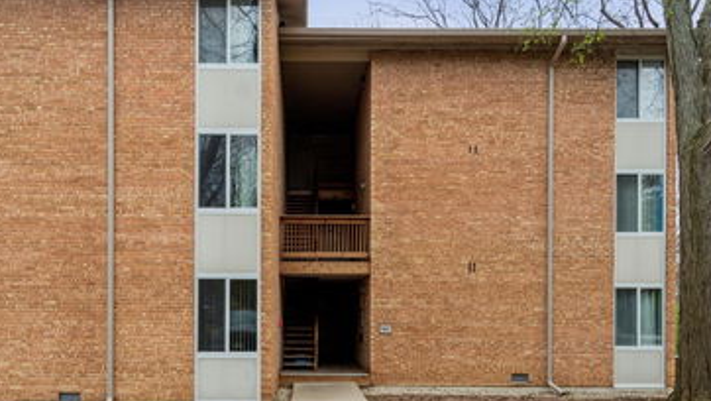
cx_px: 302
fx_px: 472
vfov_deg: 46.0
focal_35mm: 25
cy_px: 216
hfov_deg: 73.6
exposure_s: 1/100
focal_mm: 12
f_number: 8
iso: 320
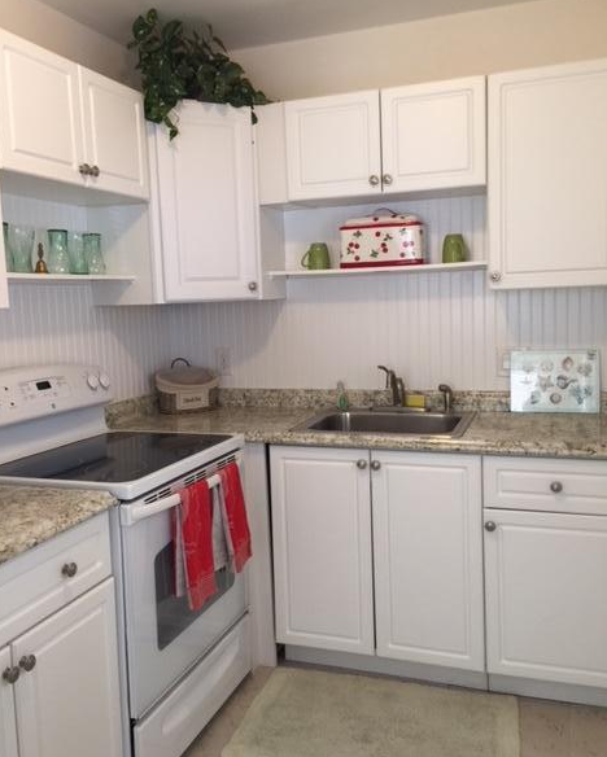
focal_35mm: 31
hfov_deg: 47.2
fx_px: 695
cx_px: 306
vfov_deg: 57.1
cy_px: 366
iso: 32
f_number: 2.2
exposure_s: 1/15
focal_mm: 4.15
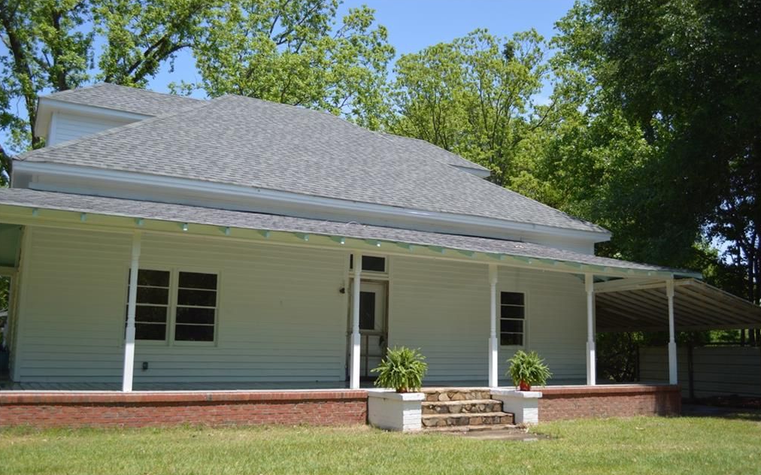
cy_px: 251
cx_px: 381
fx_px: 705
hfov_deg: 56.7
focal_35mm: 34
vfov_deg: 37.2
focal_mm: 22
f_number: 3.8
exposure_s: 1/640
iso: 100
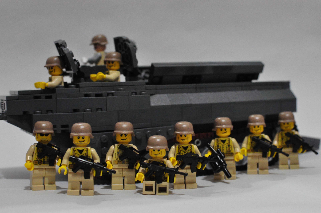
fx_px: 468
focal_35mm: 52
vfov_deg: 25.7
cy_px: 106
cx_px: 160
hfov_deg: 37.9
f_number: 4.5
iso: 2500
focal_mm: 35
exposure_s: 1/15
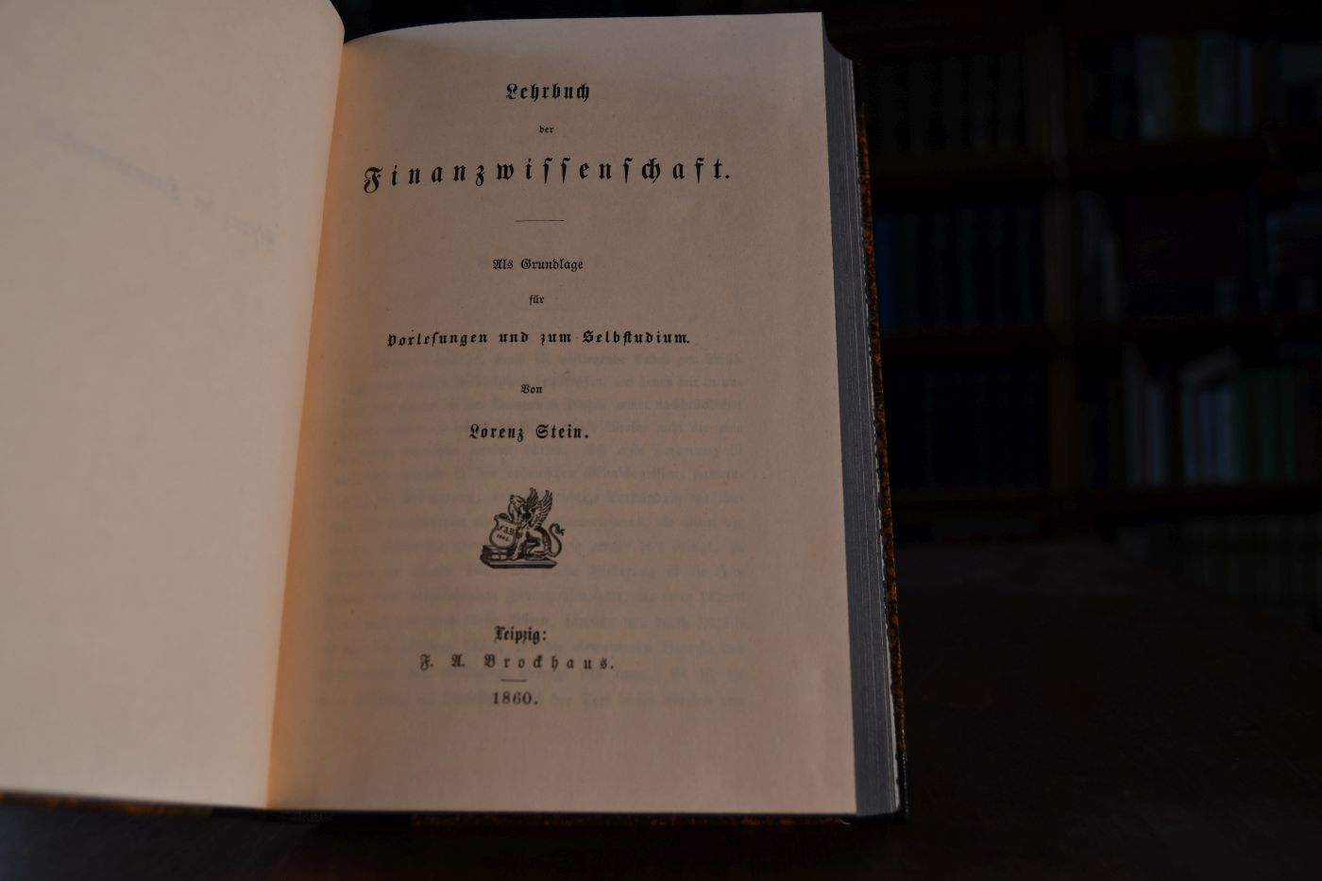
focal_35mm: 34
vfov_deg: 38.9
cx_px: 661
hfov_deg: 55.8
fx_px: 1248
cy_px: 440
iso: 400
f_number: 5
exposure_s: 1/250
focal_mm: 23
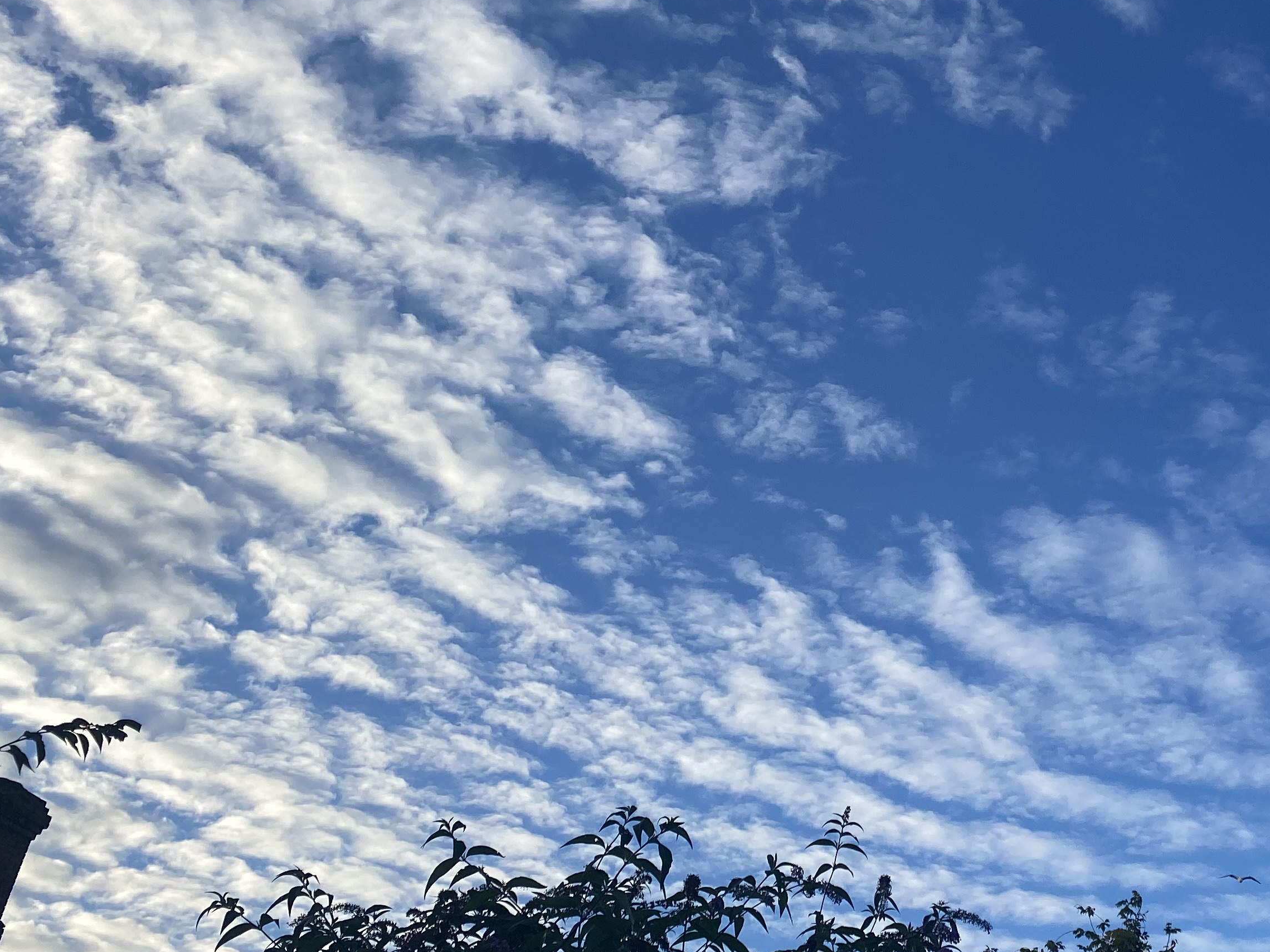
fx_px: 1688
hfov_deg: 39.1
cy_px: 282
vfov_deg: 31.2
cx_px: 1078
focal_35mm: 46
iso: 32
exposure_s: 1/1727
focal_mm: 4.25
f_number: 1.8
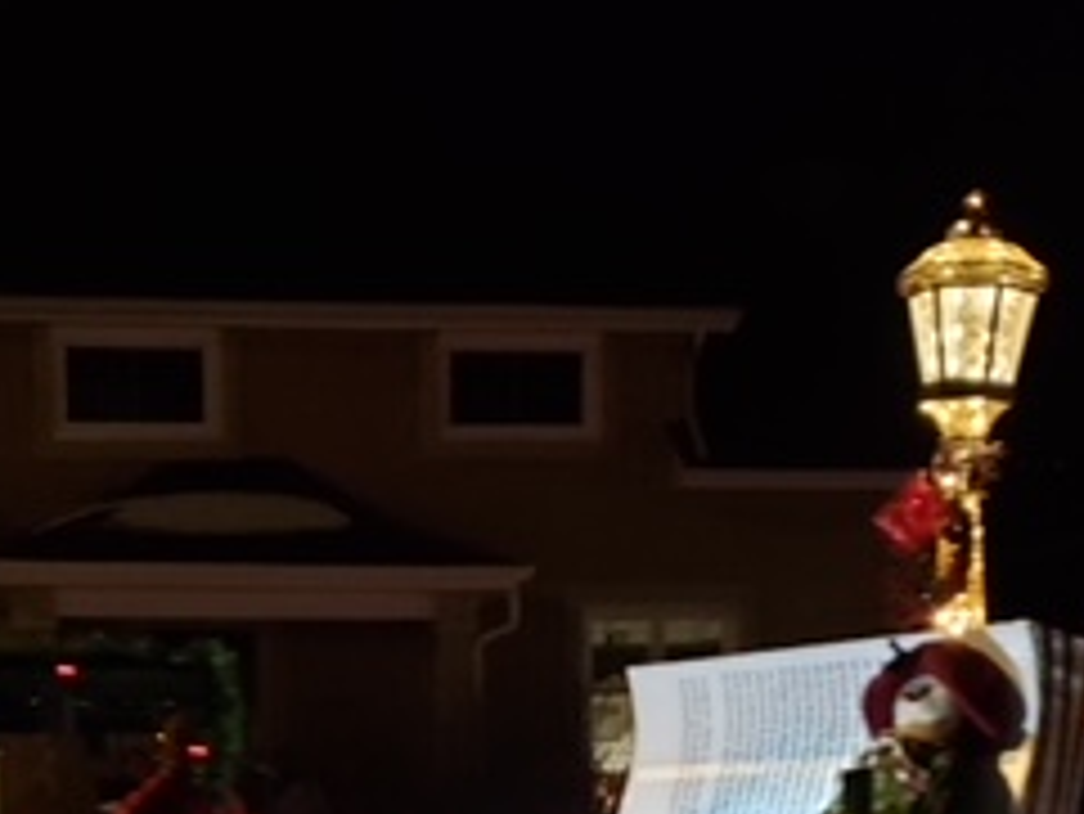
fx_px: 2162
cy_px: 958
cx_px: 463
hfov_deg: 28.1
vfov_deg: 20.1
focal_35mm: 69
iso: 640
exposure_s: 1/30
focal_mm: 4.3
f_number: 1.5
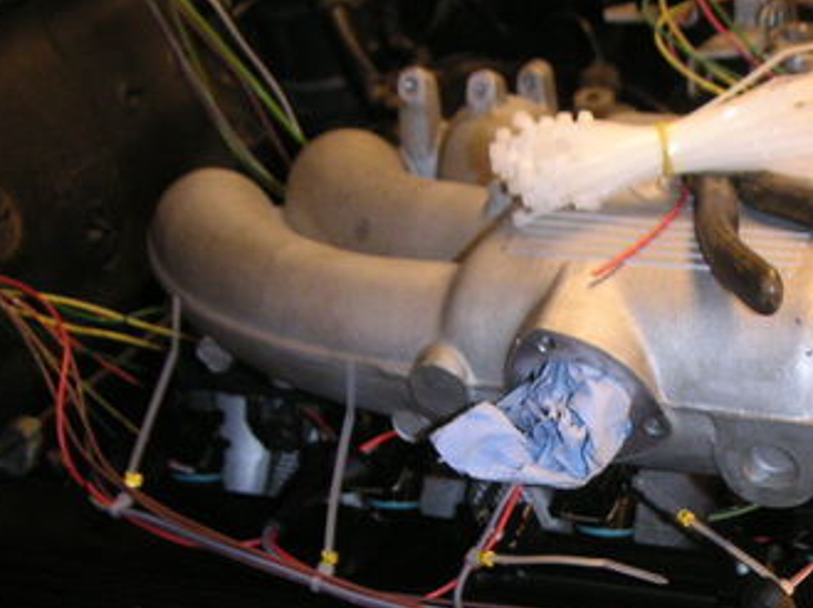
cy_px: 566
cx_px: 734
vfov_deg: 19.4
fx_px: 1736
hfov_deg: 25.5
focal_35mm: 74
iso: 160
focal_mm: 6
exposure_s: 1/45
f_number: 2.8
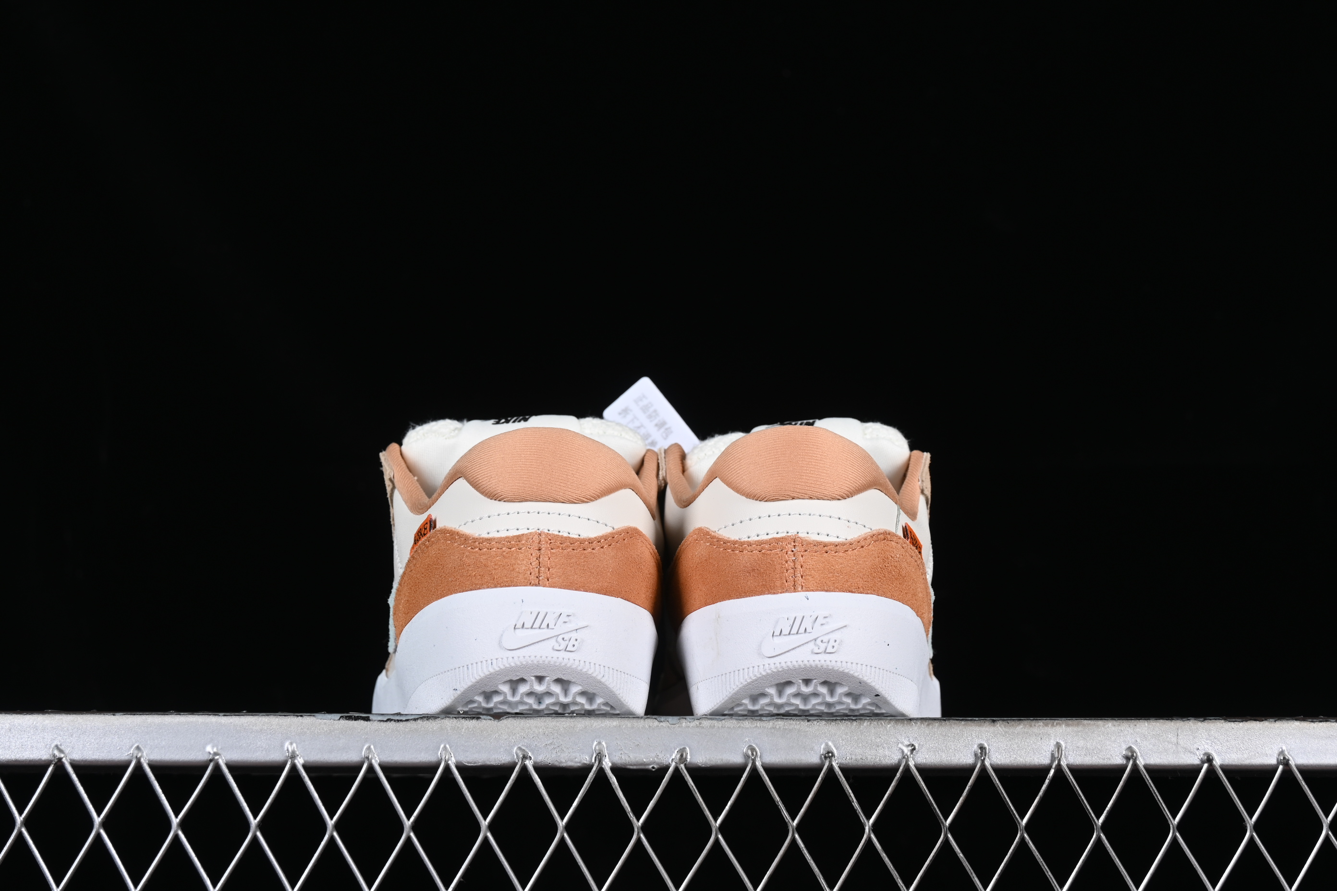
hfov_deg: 27.0
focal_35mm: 75
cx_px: 668
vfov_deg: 18.2
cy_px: 446
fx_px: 2785
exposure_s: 1/80
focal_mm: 50
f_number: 8
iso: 160
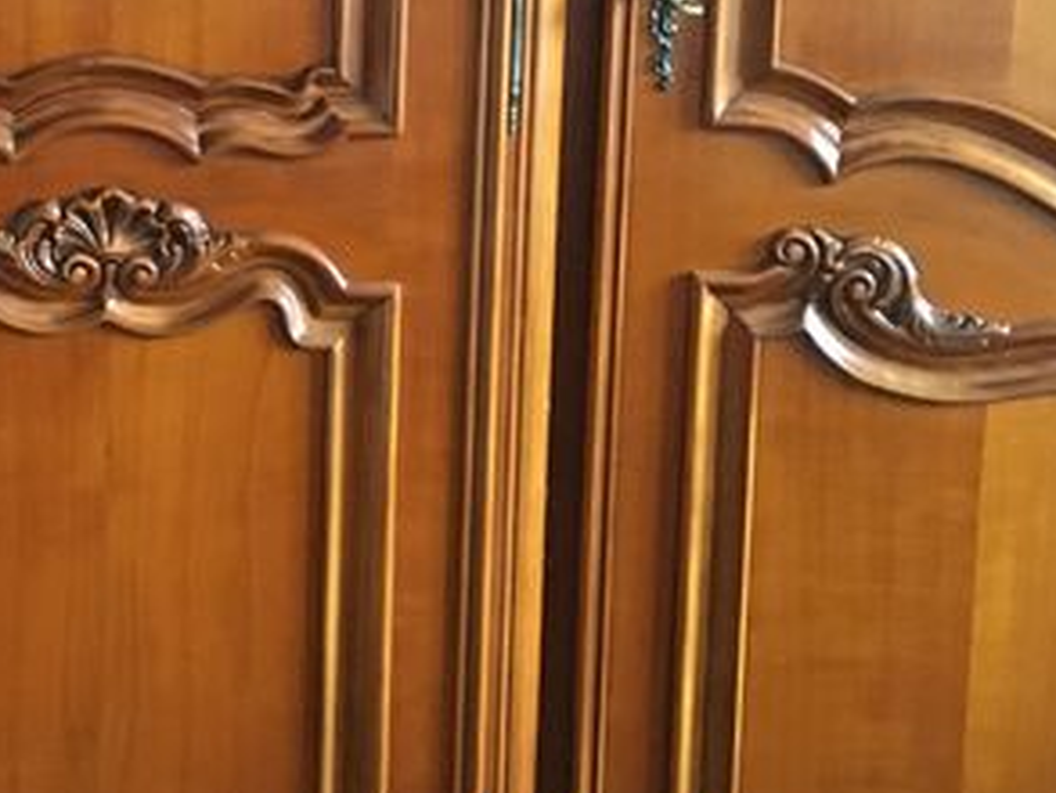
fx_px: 3021
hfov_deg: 18.7
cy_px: -108
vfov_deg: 14.6
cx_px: -238
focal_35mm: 99
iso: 250
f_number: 2.2
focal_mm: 4.15
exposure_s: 1/17
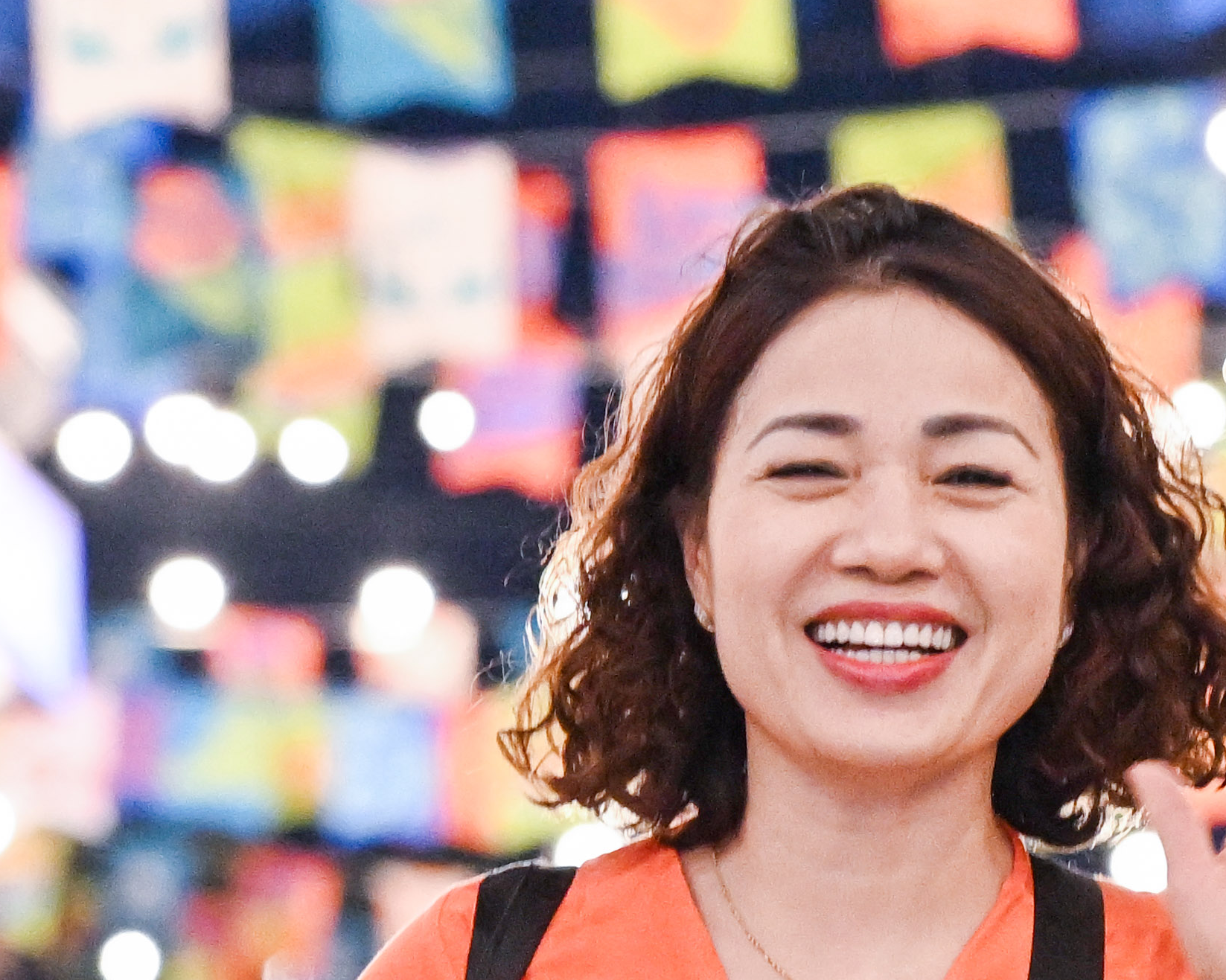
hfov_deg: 3.9
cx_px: 1091
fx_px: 17922
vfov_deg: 3.1
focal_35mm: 494
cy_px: 1151
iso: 3200
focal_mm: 105
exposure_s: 1/125
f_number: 4
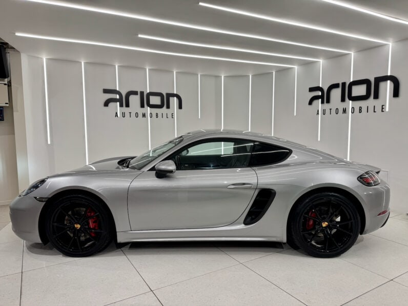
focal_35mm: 24
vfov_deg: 56.8
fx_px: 283
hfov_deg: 71.6
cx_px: 204
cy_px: 153
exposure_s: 1/100
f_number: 1.78
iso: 100
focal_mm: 6.76
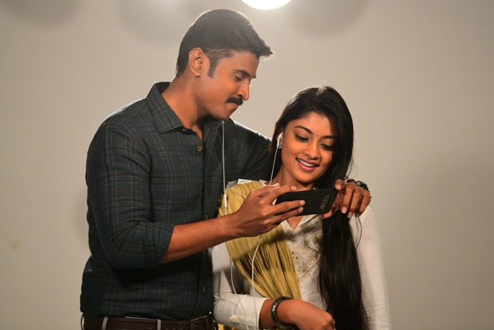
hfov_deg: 12.4
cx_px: 255
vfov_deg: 8.3
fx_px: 2279
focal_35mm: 166
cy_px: 165
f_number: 2.8
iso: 1250
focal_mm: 160
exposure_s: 1/200
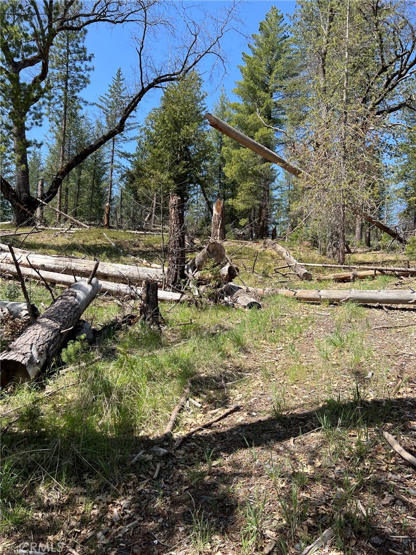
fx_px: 417
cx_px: 208
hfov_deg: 53.1
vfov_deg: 67.3
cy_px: 278
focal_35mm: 26
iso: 50
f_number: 1.5
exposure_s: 1/2045
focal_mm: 5.7
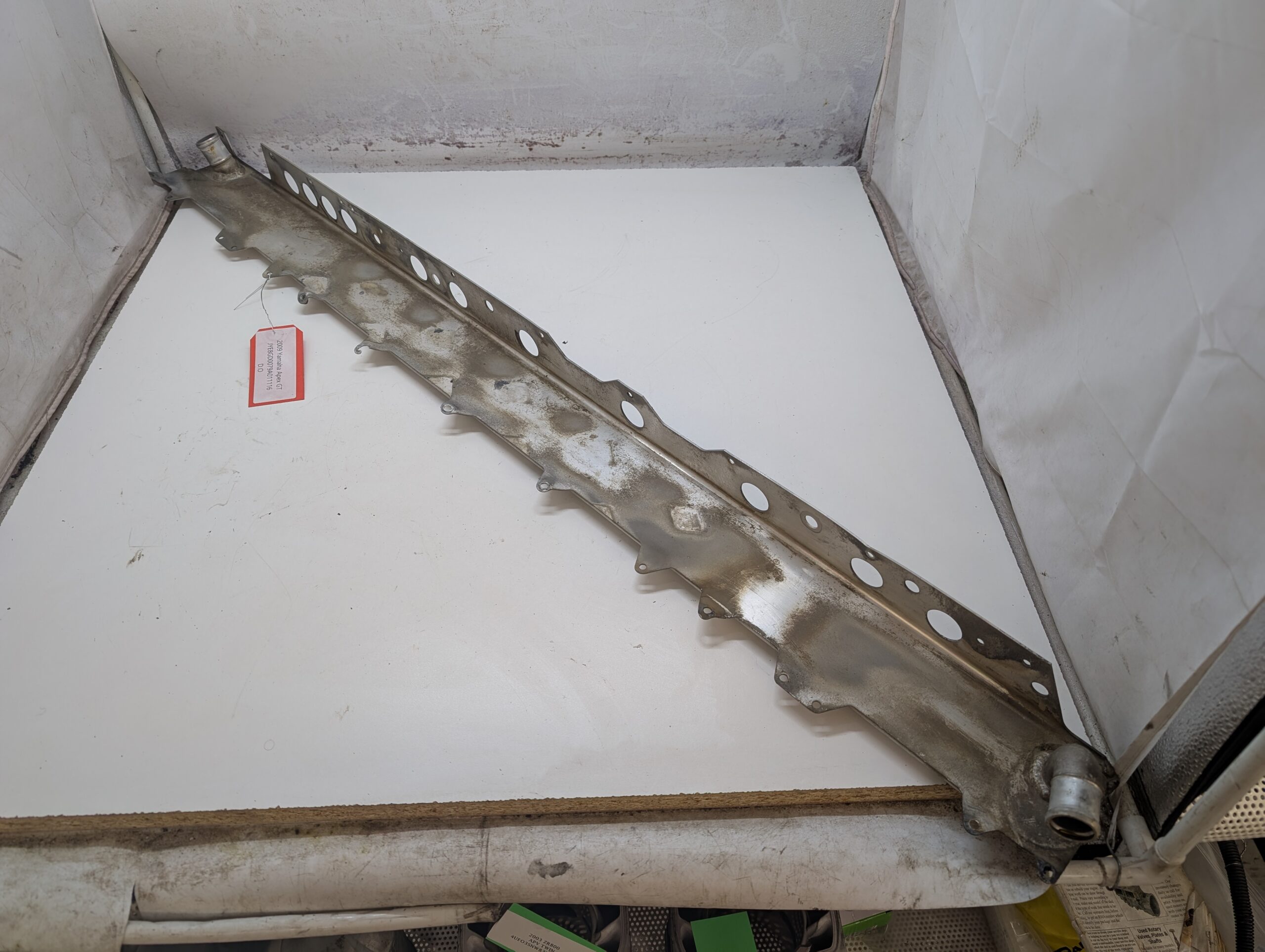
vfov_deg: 56.9
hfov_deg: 71.5
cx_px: 632
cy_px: 476
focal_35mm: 24
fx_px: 878
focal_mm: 6.9
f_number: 1.68
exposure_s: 1/40
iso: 34
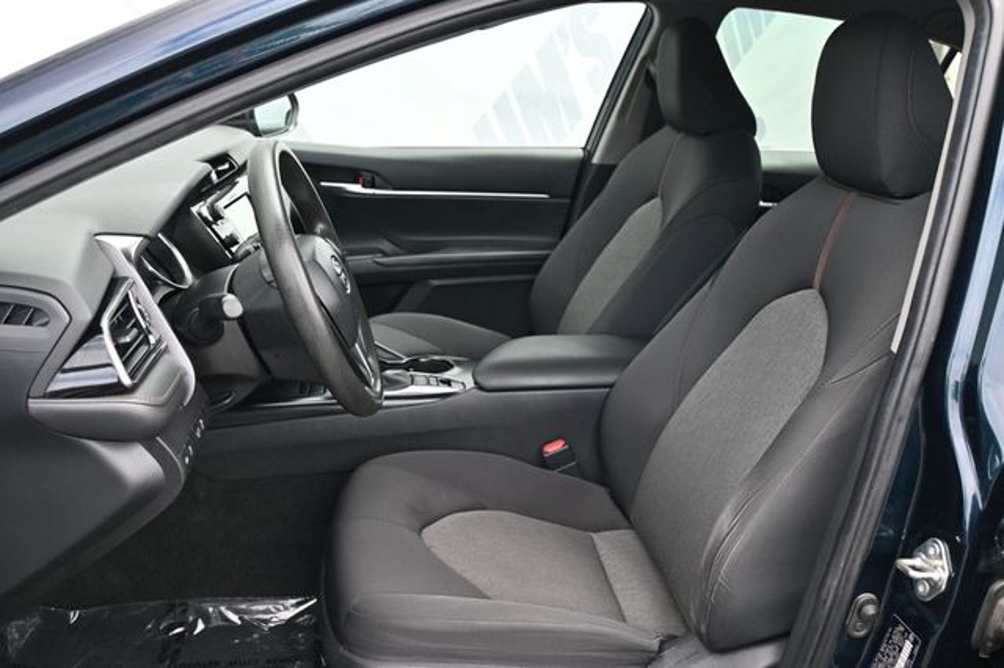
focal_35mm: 33
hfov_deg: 57.2
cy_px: 334
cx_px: 502
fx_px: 920
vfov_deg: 39.9
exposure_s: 1/250
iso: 360
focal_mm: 22
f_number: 4
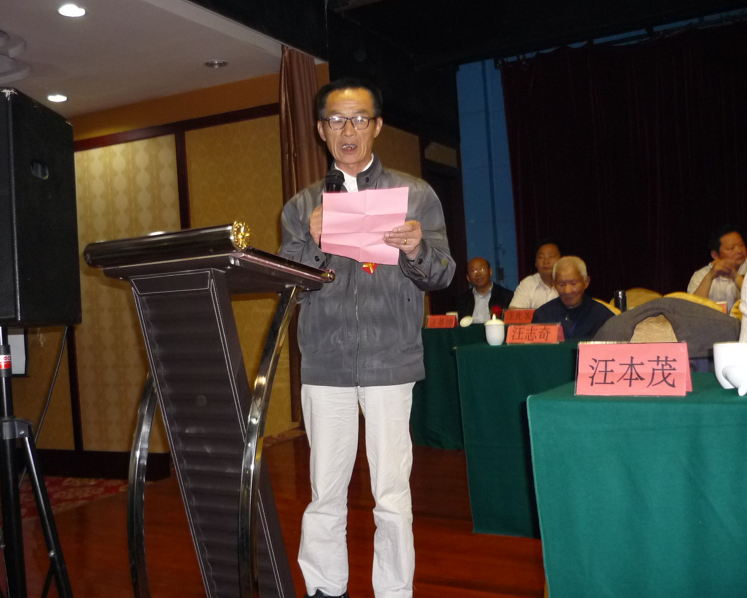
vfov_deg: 42.2
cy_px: 300
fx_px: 774
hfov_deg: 51.5
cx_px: 355
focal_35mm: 35
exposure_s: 1/30
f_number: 2.8
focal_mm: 5.5
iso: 320
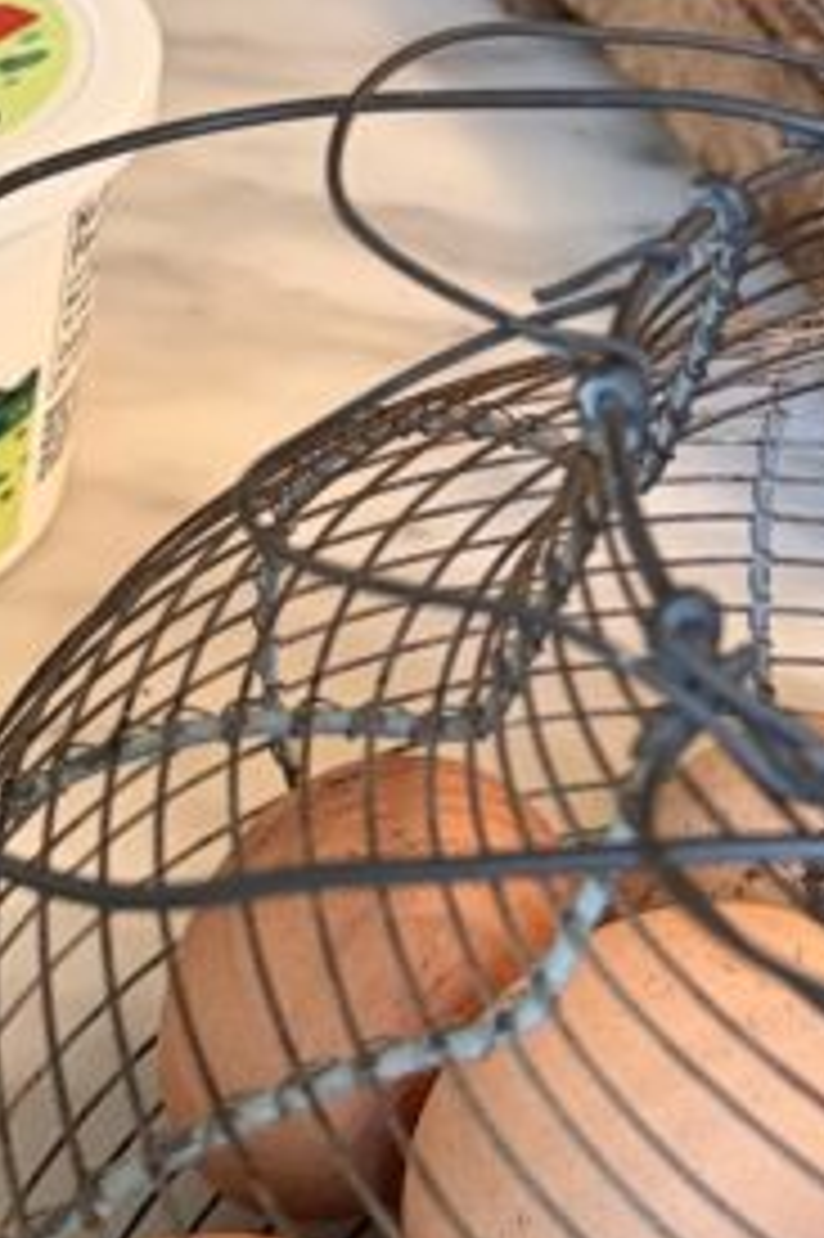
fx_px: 3197
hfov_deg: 14.6
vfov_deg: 21.2
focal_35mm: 93
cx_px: 207
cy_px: -9
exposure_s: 1/48
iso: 500
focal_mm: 6.76
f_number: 1.78
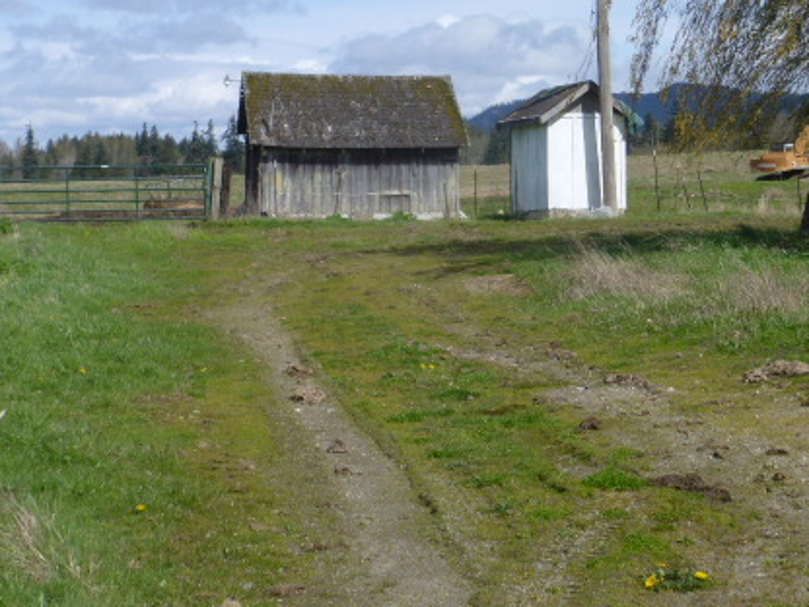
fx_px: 1940
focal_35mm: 83
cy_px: 160
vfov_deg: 17.7
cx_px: 424
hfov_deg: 23.6
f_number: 4.6
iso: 100
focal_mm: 9.7
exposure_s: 1/1000
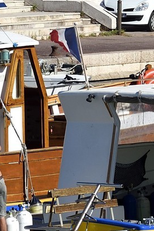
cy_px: -275
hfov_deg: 2.1
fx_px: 4171
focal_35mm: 650
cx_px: 172
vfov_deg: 3.1
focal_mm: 112
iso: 200
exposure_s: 1/640
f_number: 9
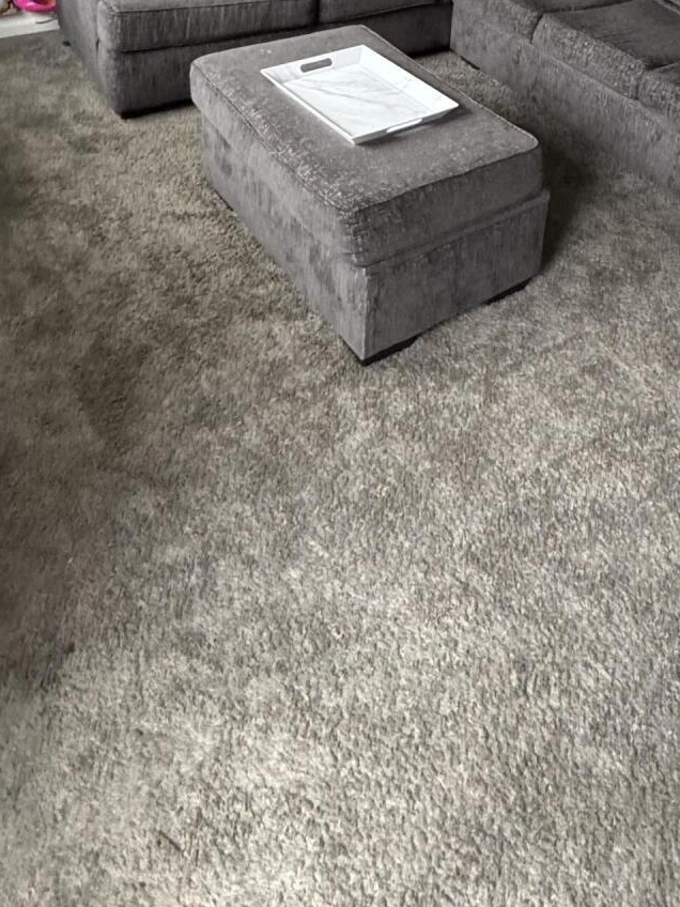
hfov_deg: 41.7
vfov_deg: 46.2
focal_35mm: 33
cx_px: 507
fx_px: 864
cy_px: -4
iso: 1000
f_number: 2.2
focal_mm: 2.22
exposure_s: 1/60
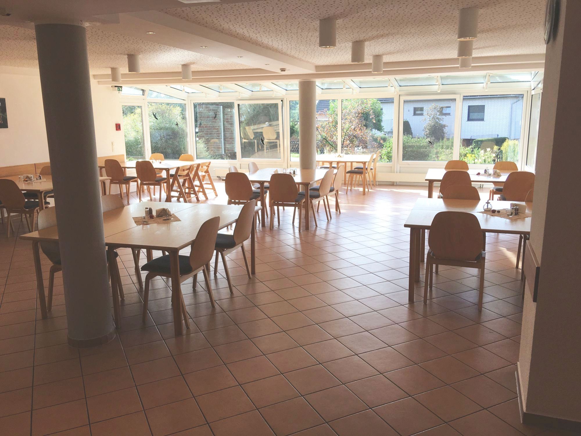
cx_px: 290
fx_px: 487
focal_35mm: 29
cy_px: 218
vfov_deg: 48.2
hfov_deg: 61.7
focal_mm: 4.15
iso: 25
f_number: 2.2
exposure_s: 1/102
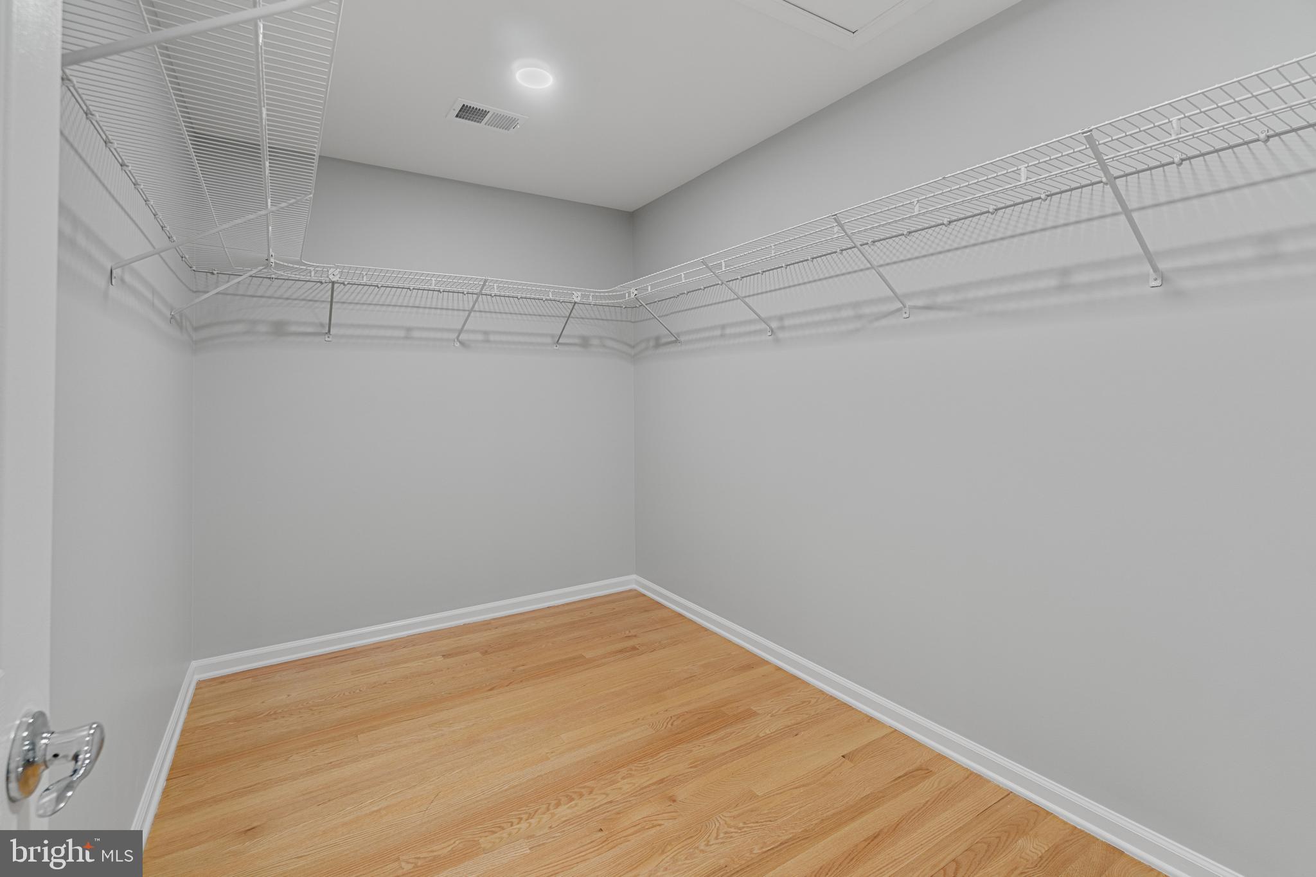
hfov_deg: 100.4
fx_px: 548
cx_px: 658
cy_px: 438
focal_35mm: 15
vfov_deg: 77.3
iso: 160
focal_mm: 10
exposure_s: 1/2.5
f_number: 7.1
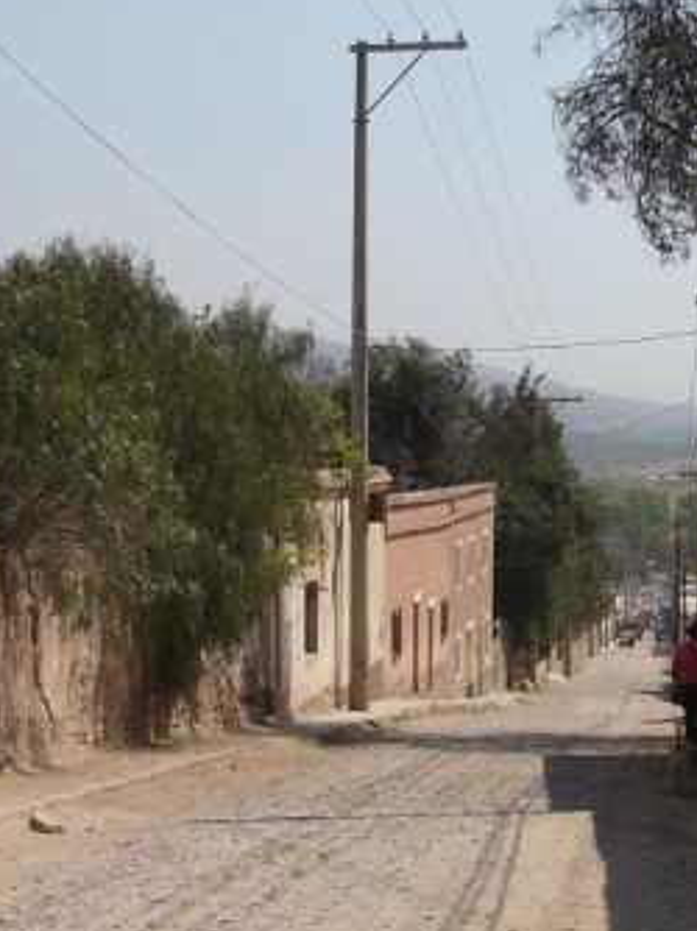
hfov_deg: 15.5
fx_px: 2554
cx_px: 509
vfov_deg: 20.7
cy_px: 447
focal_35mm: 95
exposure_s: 1/800
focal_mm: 8.8
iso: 200
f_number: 9.7
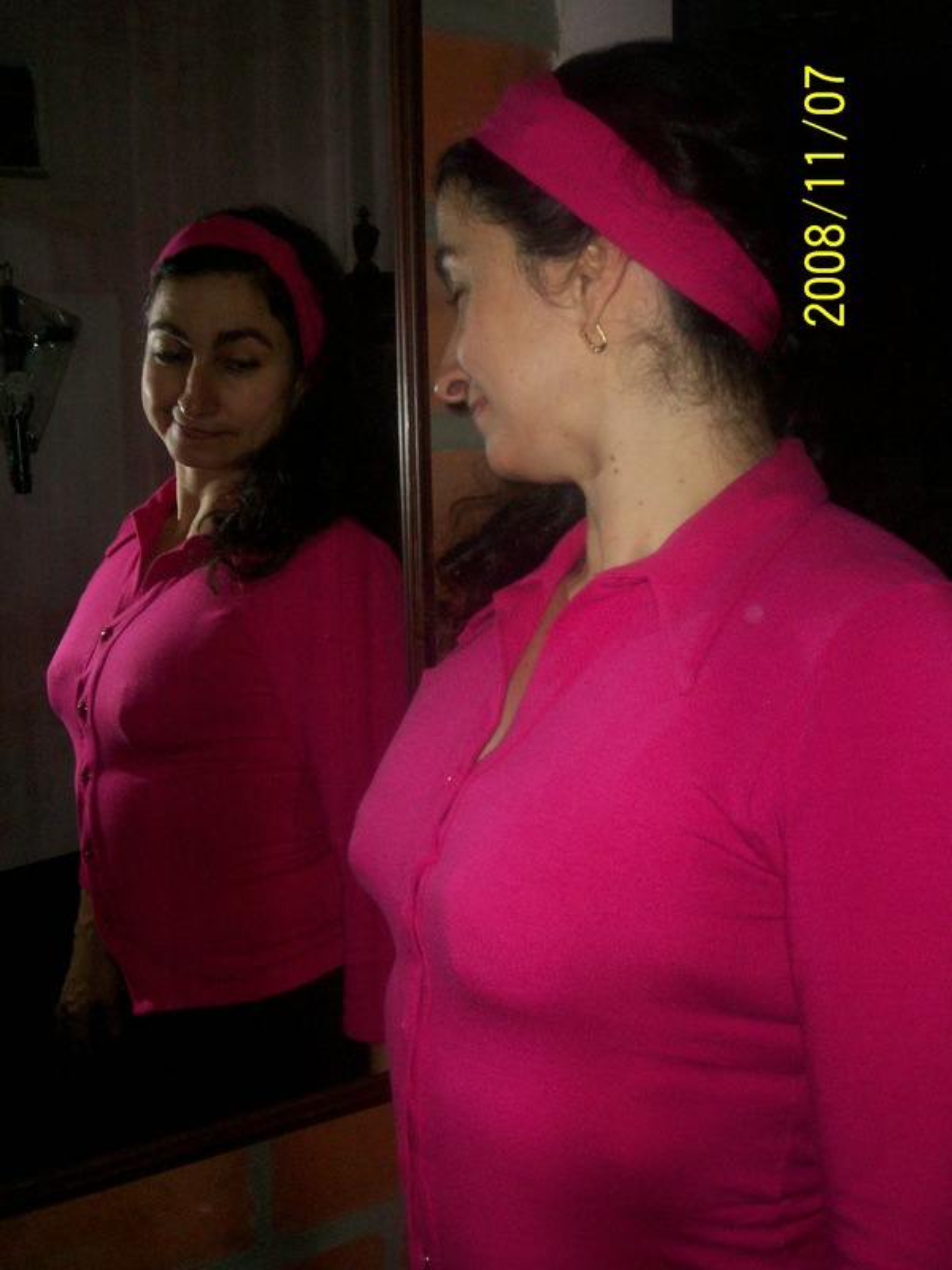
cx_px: 476
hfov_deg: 39.7
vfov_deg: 51.4
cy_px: 635
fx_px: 1320
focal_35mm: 36
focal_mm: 5.9
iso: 140
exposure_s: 1/64
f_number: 4.5
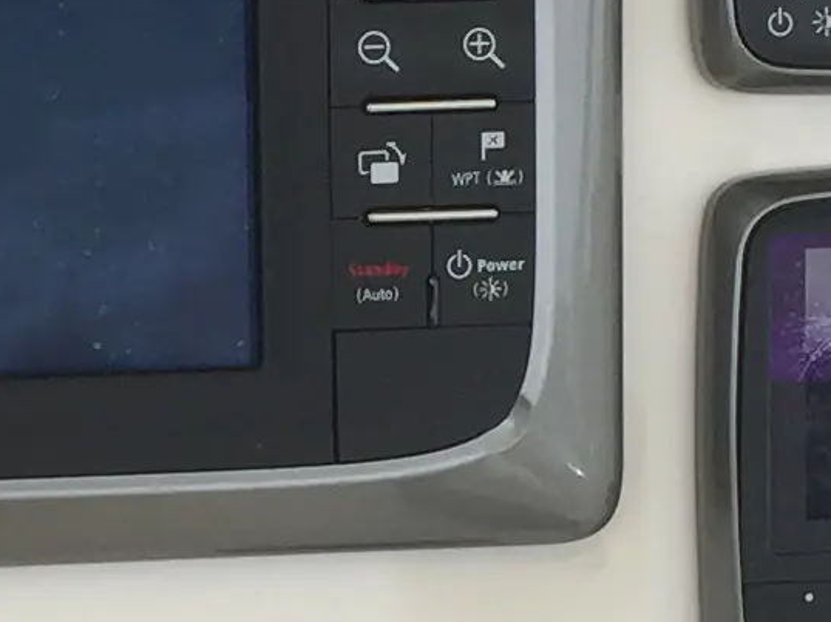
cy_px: 474
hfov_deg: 11.1
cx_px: -66
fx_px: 4223
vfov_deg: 8.4
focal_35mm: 176
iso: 32
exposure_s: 1/1163
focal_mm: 4.15
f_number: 2.2
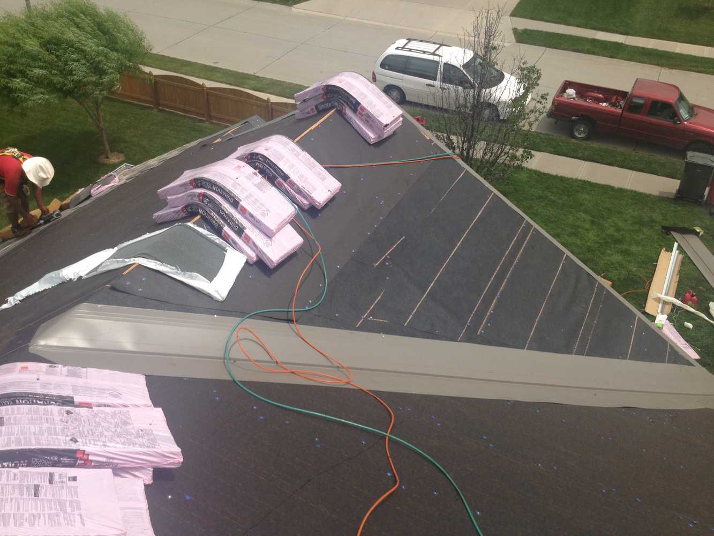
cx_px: 357
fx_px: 722
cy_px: 268
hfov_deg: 52.6
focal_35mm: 35
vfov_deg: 40.7
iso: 50
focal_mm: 4.28
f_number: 2.4
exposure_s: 1/2123
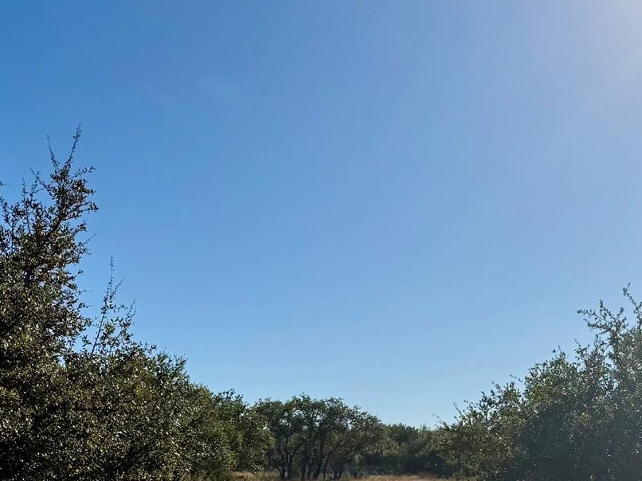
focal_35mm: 61
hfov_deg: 31.7
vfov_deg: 23.5
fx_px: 1131
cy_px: 417
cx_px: 311
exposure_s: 1/11905
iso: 100
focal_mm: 6.76
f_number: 1.78
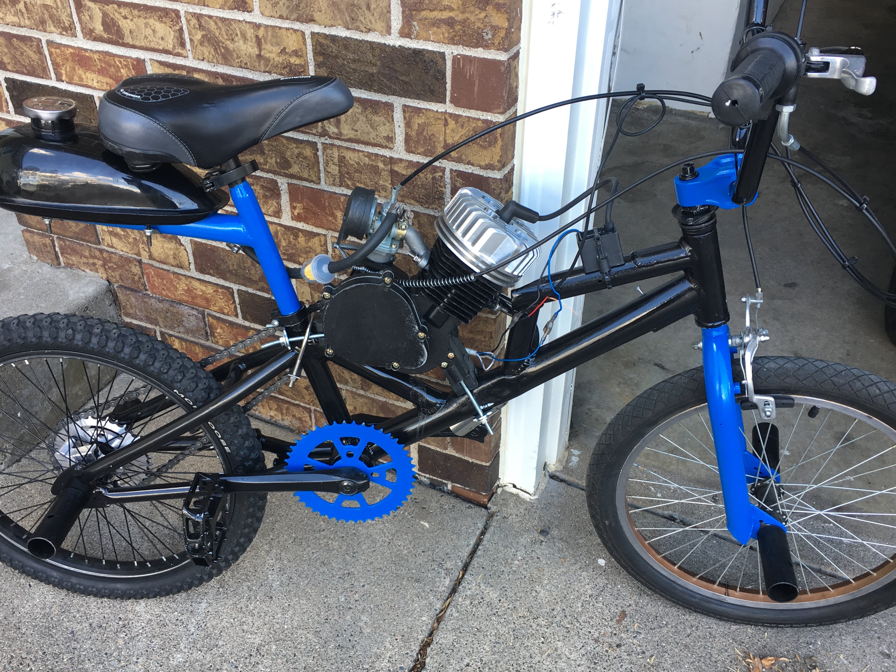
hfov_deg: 55.4
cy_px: 355
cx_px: 442
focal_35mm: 33
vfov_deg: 42.9
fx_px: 854
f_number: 2.2
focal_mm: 4.15
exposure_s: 1/40
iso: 25
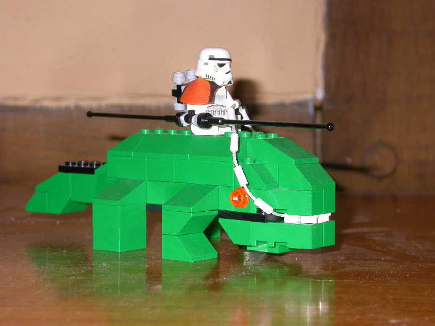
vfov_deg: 15.4
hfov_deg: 20.4
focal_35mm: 96
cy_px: 164
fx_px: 1206
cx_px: 218
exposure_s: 1/60.3
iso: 100
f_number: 3.8
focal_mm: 19.8
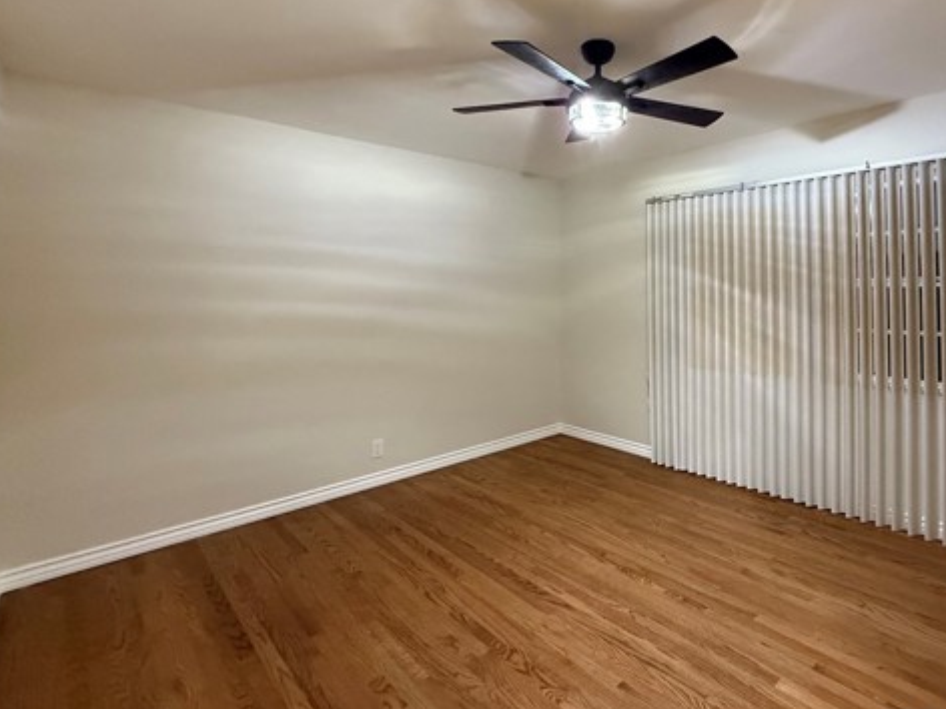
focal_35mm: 19
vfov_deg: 67.9
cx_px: 587
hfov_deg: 83.2
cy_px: 278
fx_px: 519
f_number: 2.2
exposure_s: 1/60
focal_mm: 2.22
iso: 640
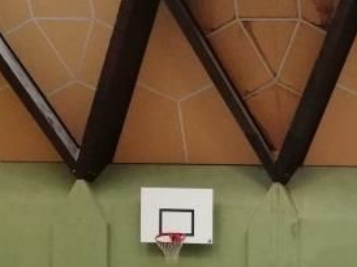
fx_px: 1041
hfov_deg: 18.5
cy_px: 371
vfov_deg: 13.9
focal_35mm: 101
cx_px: 421
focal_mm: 3.81
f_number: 2.2
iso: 320
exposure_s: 1/33.3
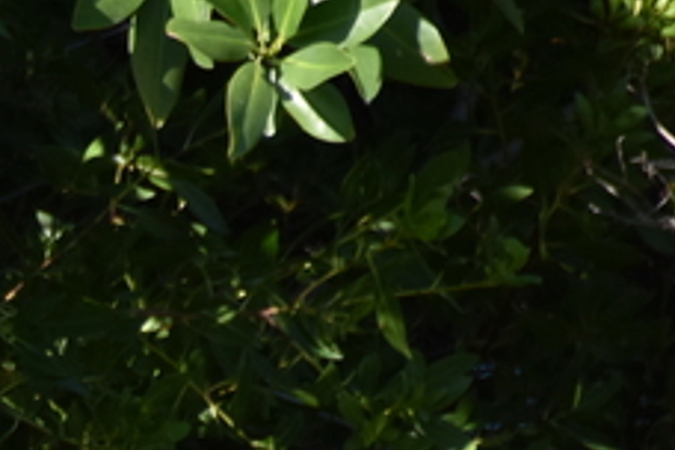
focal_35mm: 1685
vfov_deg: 0.8
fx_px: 31591
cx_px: -829
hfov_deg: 1.2
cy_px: 678
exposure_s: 1/640
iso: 200
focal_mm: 300
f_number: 5.6
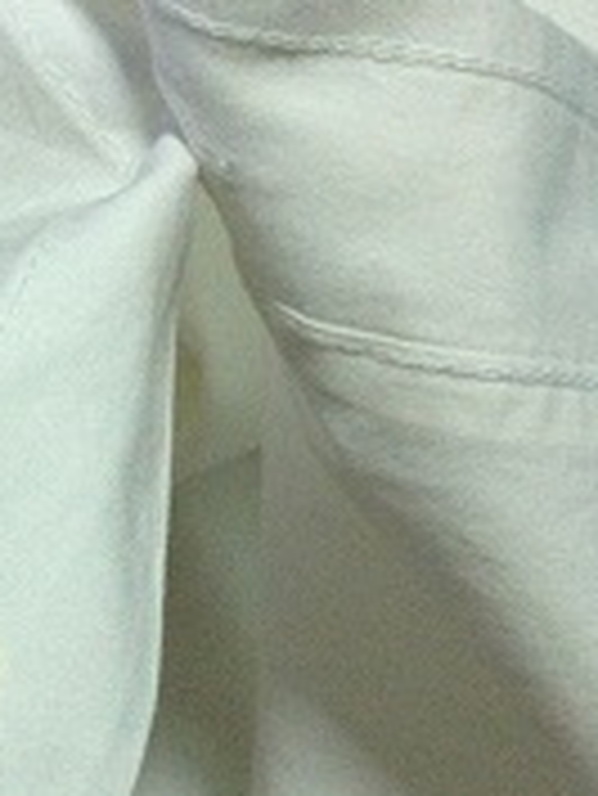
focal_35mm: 81
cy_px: 625
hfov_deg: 17.8
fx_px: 1863
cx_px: -2
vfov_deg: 23.8
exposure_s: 1/20
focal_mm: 4.28
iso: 320
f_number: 2.4
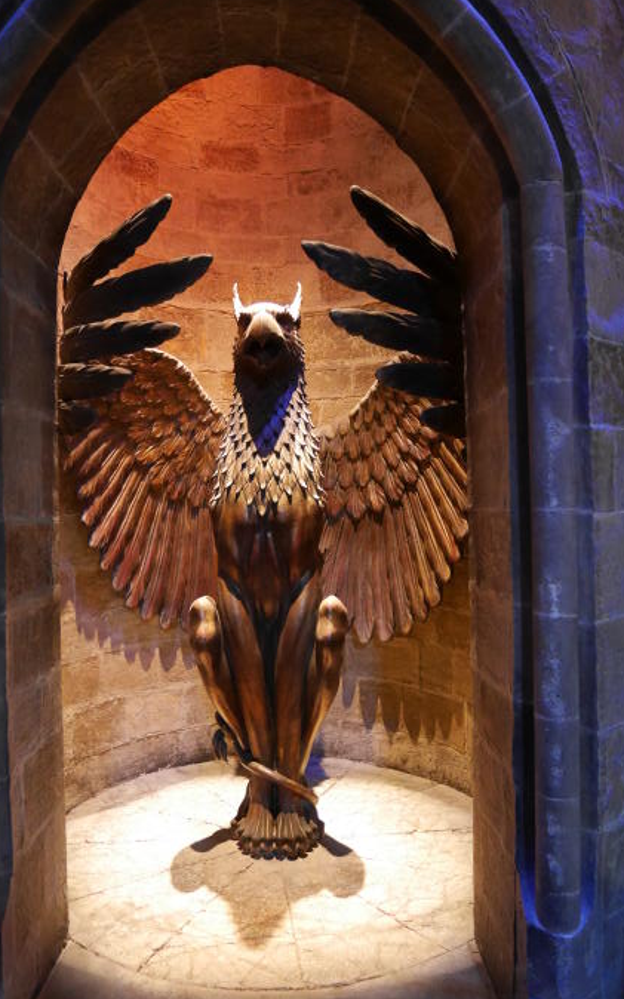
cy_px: 494
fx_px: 708
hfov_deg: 47.5
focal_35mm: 26
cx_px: 281
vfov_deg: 70.4
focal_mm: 12
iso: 3200
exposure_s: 1/60
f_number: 3.5
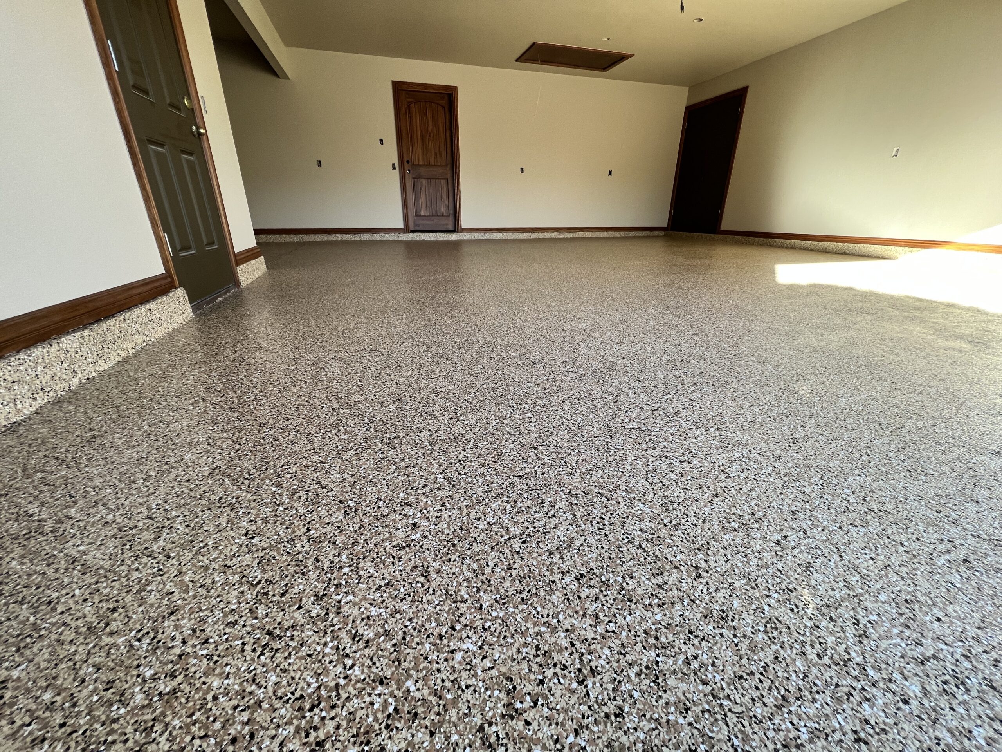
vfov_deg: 89.9
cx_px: 501
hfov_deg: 106.2
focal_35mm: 13
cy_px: 376
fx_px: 376
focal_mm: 1.57
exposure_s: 1/121
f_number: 1.8
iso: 64
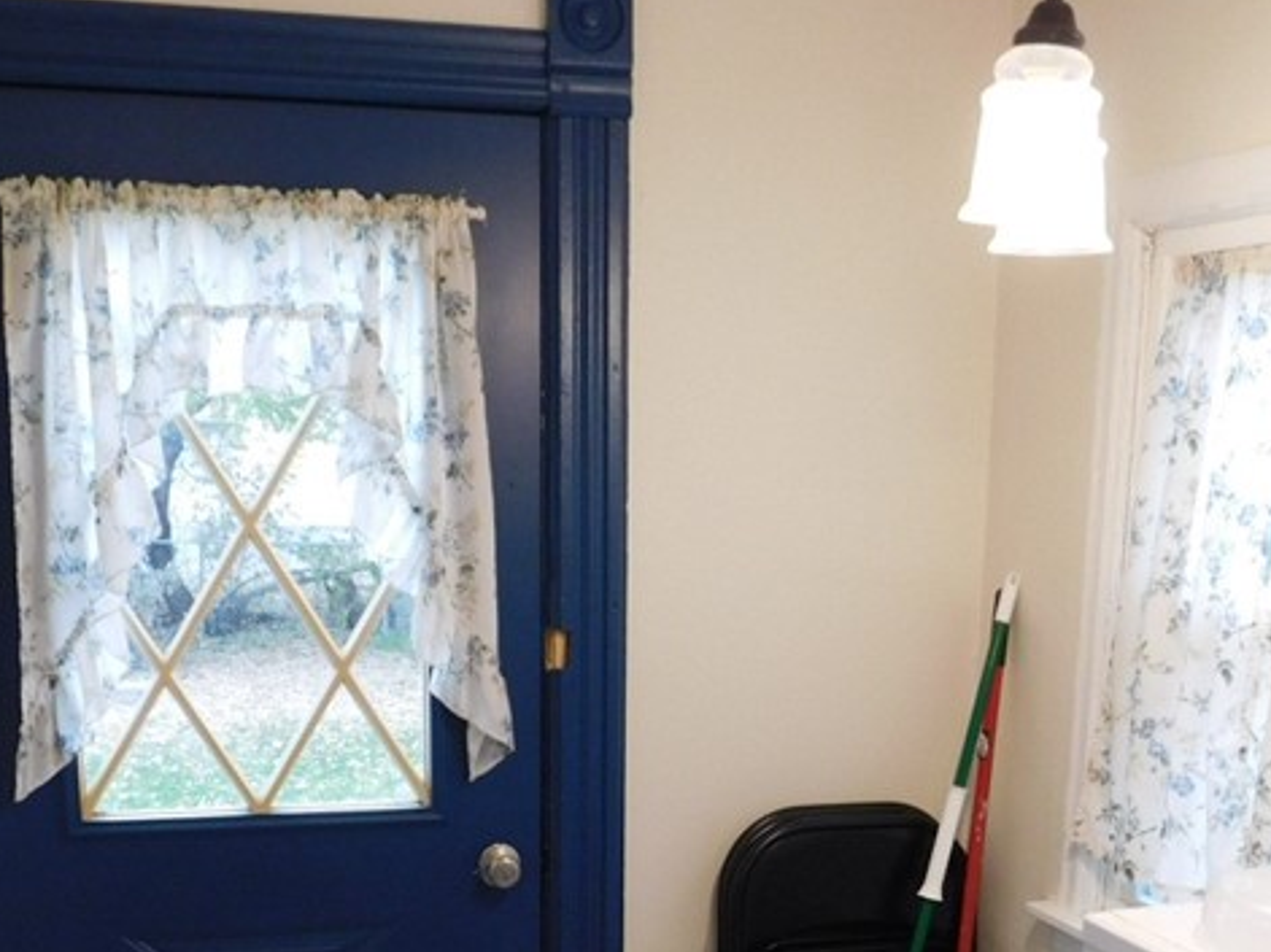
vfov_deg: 27.7
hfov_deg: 38.2
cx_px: 648
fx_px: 1835
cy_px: 914
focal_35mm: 50
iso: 160
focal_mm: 4
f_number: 3
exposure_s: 1/30
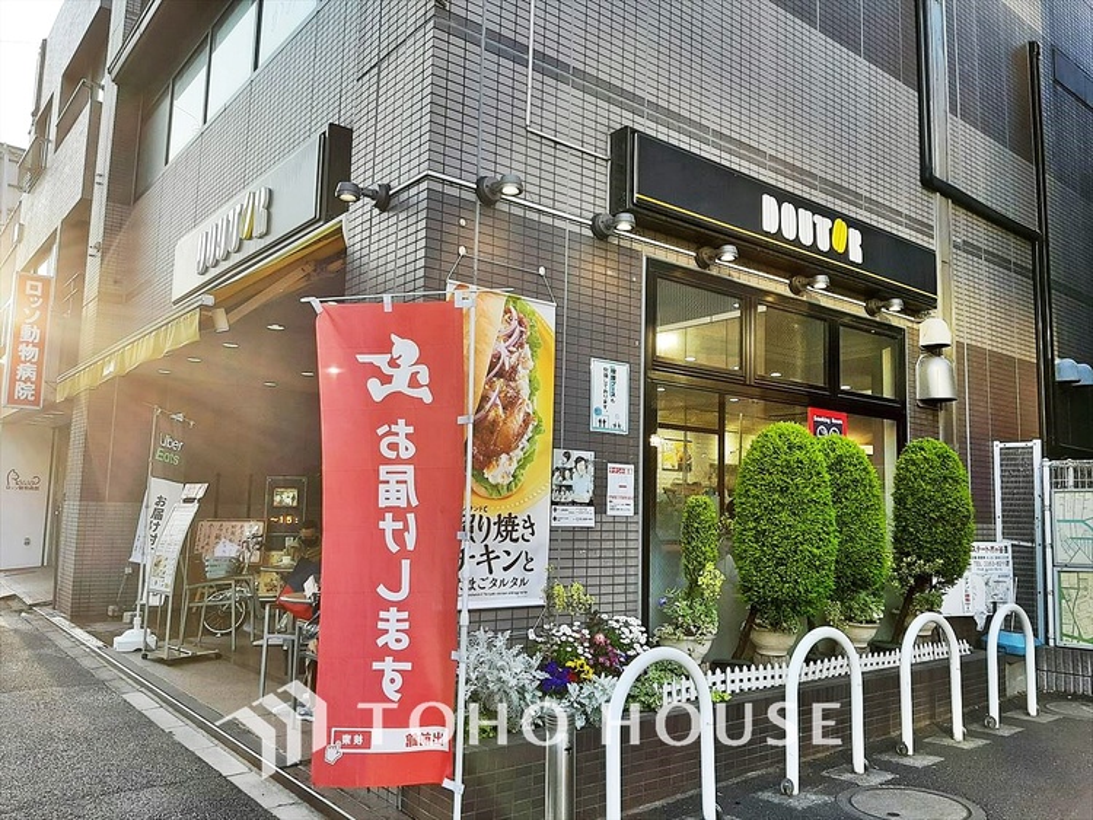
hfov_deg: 67.3
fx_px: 821
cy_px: 410
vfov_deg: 53.1
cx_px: 546
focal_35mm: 26
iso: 40
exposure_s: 1/251
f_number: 1.7
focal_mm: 3.93
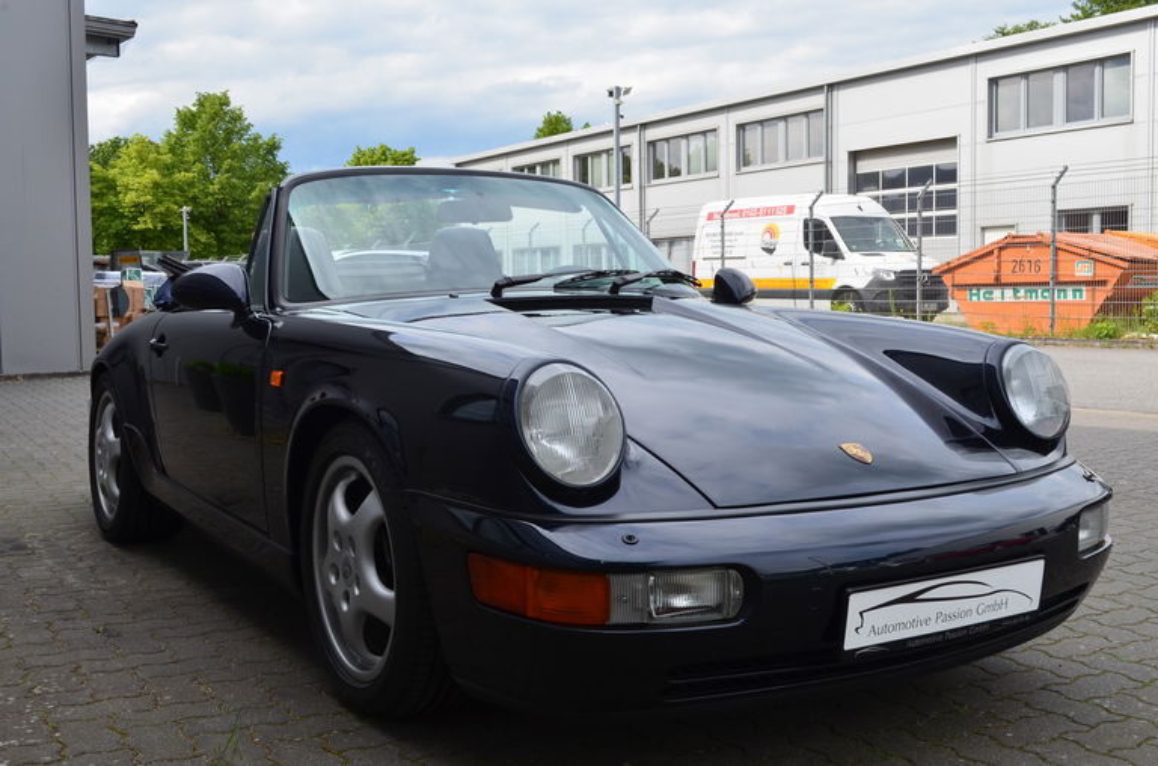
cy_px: 383
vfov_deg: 34.0
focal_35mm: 39
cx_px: 579
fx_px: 1251
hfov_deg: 49.7
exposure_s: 1/100
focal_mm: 26
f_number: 11
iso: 200
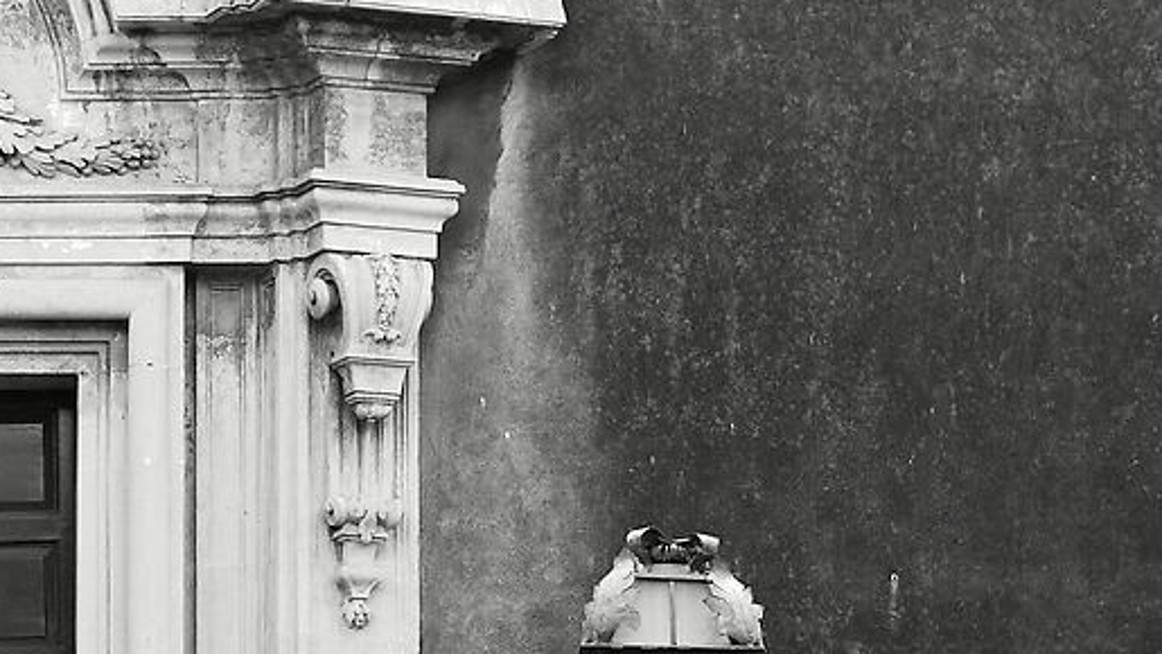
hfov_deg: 8.7
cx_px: -171
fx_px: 7520
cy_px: 1394
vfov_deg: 4.9
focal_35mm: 244
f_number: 4.5
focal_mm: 33
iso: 640
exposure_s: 1/400
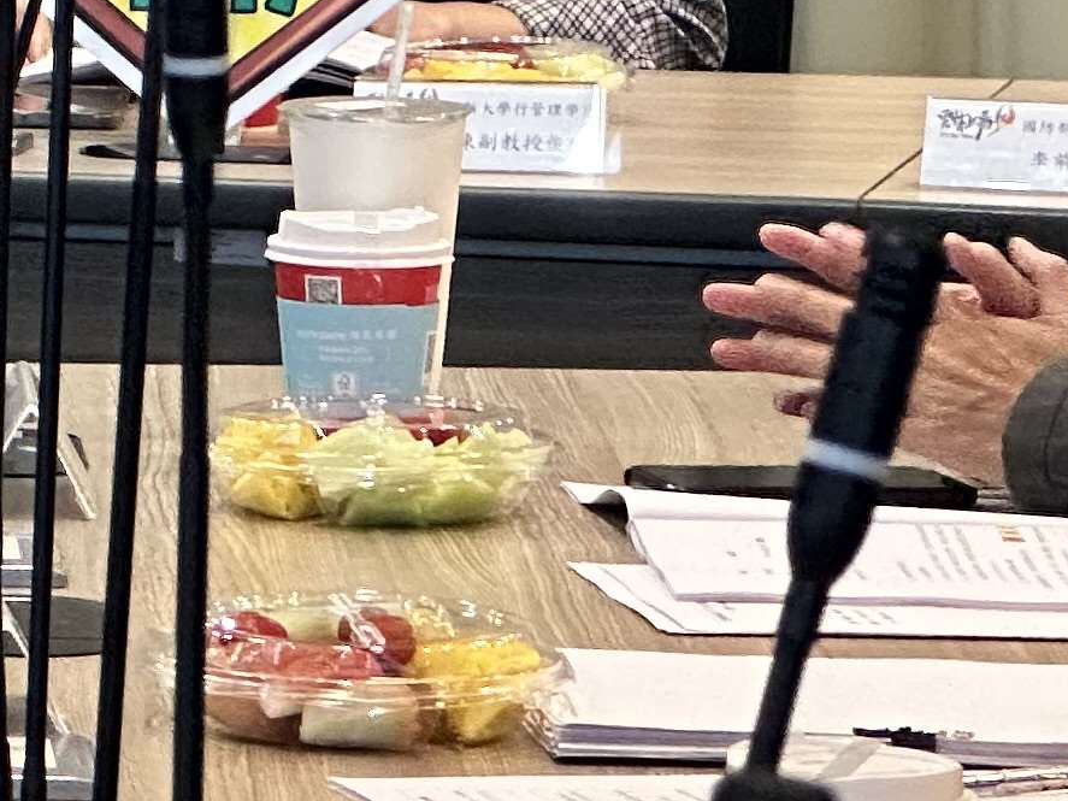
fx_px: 10797
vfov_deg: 4.2
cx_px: -1002
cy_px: -171
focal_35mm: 350
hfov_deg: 5.6
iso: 400
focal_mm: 9
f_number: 2.8
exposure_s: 1/60
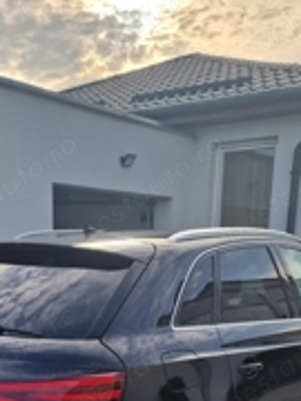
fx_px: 591
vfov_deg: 34.2
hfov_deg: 28.3
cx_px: 91
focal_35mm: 51
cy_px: 399
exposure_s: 1/556
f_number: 1.8
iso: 50
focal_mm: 6.4
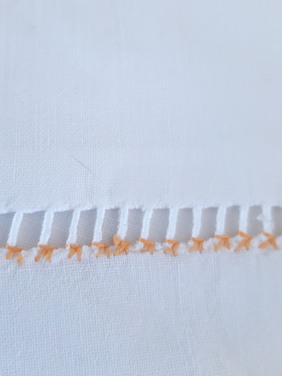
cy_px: 133
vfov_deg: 51.9
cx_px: 120
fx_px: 380
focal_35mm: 35
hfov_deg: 40.6
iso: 200
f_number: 1.7
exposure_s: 1/17
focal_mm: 3.93
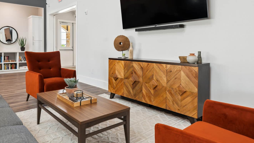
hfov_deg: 71.5
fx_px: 175
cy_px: 49
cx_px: 109
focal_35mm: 26
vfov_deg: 43.8
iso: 400
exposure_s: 1/15
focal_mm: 16
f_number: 8
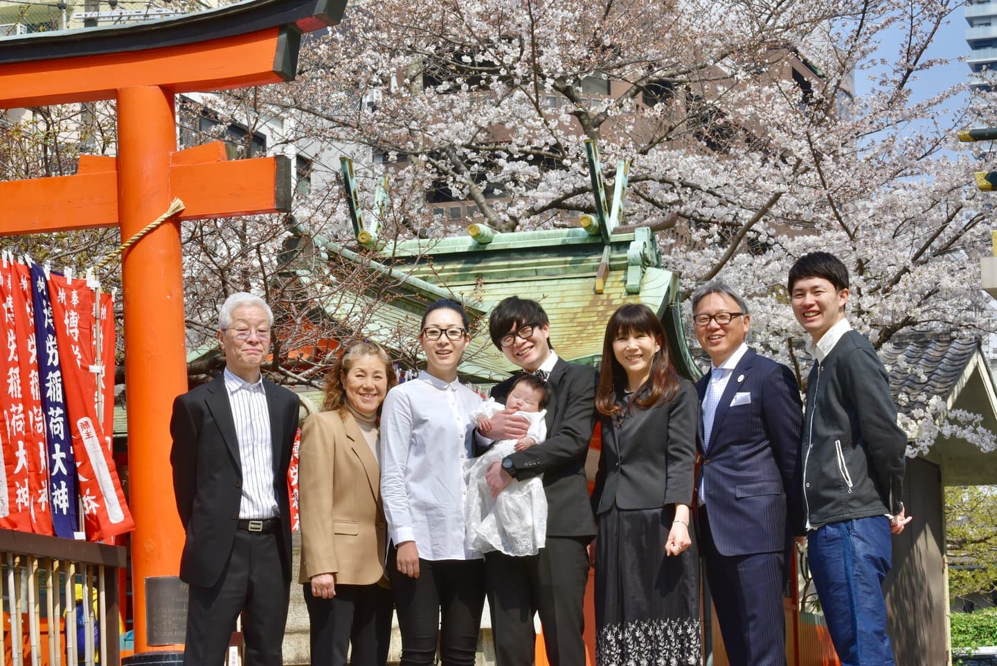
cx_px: 498
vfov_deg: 12.5
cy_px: 333
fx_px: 3047
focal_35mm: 110
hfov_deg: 18.6
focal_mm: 110
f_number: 22
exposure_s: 1/320
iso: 1000
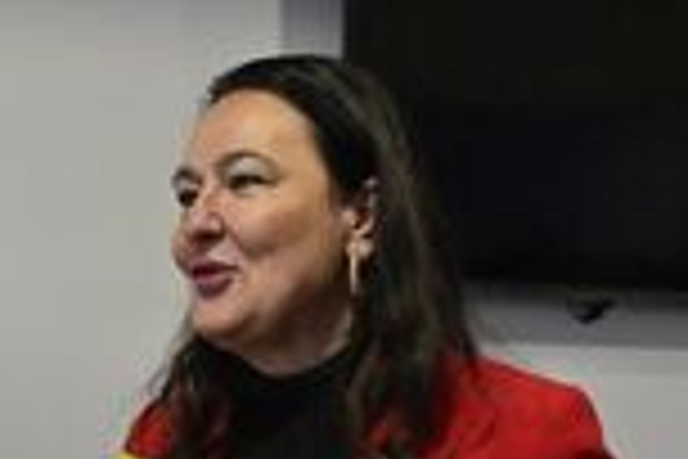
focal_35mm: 103
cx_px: 103
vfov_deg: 12.9
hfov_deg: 19.5
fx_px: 1968
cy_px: 598
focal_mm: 35
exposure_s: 1/320
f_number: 4.5
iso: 5000
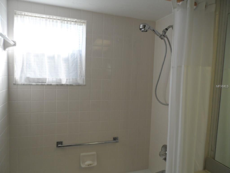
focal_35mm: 24
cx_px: 115
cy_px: 86
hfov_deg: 71.6
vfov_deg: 56.8
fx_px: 159
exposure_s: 1/90
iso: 80
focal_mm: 4
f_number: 3.2
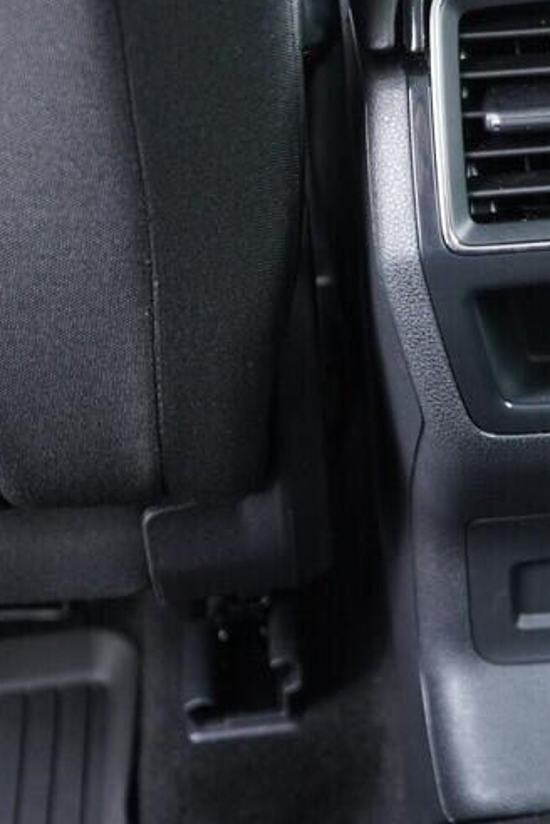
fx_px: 1719
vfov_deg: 26.9
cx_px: 594
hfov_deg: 17.6
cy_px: 284
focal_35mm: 75
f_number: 2.8
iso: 2000
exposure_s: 1/40
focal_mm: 24
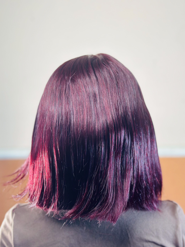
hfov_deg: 30.3
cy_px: 124
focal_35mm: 48
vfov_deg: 39.7
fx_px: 342
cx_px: 92
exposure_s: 1/118
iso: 125
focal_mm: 6.86
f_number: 1.78
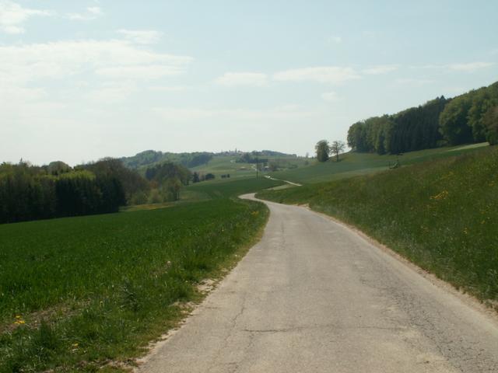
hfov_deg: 43.9
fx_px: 619
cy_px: 186
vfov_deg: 33.6
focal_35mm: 43
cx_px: 249
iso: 50
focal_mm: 7.22
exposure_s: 1/200
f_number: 8
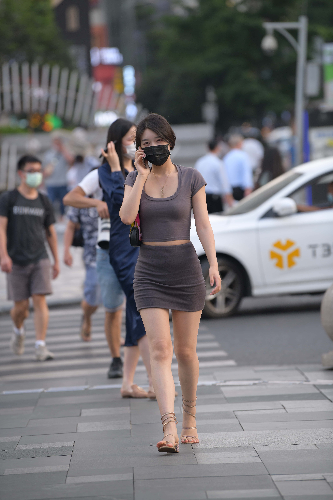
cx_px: 166
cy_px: 250
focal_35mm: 200
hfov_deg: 6.9
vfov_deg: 10.3
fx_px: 2775
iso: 640
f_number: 3.5
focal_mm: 200
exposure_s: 1/500
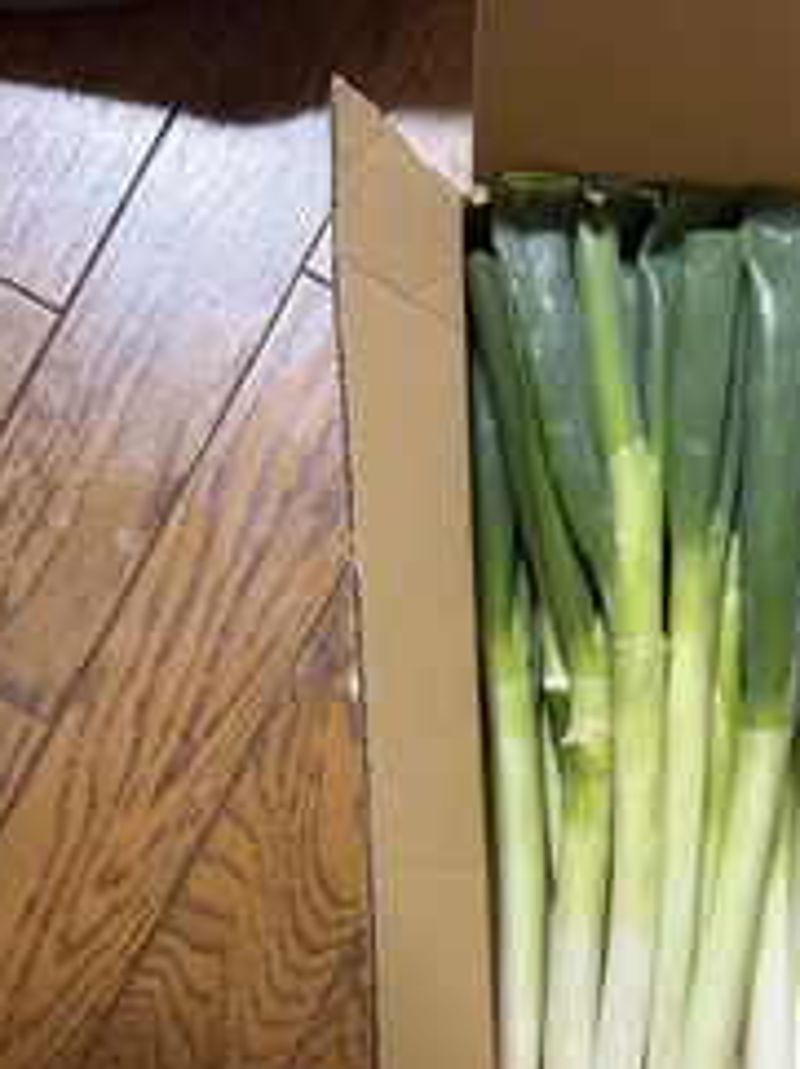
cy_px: 879
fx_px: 1327
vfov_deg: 41.7
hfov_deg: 33.1
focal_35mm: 43
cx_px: 570
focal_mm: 5.96
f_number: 1.6
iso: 500
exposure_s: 1/60
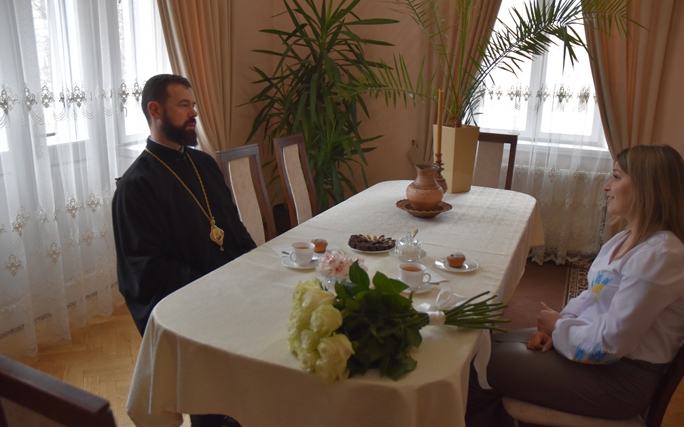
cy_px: 206
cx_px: 337
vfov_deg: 44.5
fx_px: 522
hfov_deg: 66.5
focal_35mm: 28
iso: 800
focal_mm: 18
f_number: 3.5
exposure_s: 1/125
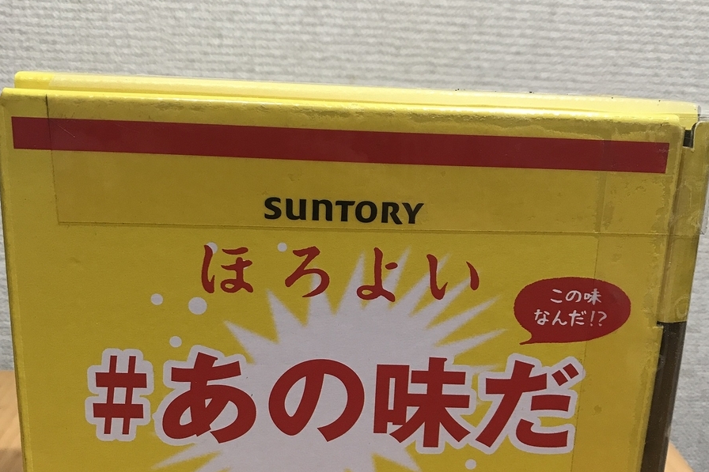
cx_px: 354
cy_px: 312
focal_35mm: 39
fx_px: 768
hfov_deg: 49.6
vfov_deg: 33.9
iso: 40
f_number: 1.8
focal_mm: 3.99
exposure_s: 1/20
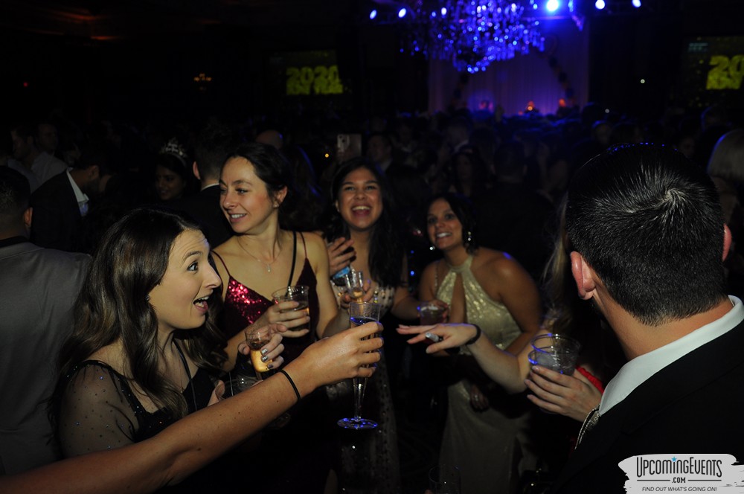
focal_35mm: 32
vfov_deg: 41.6
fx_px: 650
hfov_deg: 59.6
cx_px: 372
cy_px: 247
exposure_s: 1/60
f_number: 4.5
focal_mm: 21
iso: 400
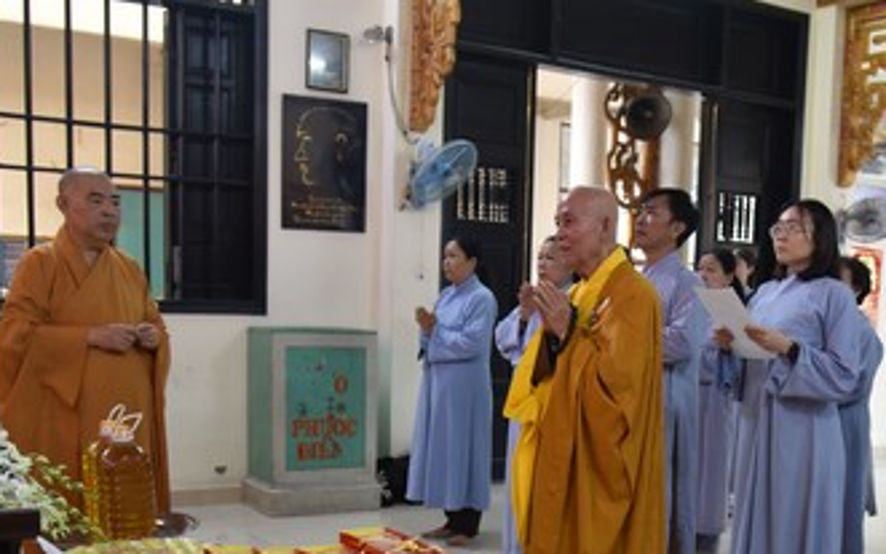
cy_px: 452
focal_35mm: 48
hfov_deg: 40.1
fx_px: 1159
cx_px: 712
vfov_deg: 26.3
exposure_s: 1/60
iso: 2200
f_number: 4
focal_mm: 24
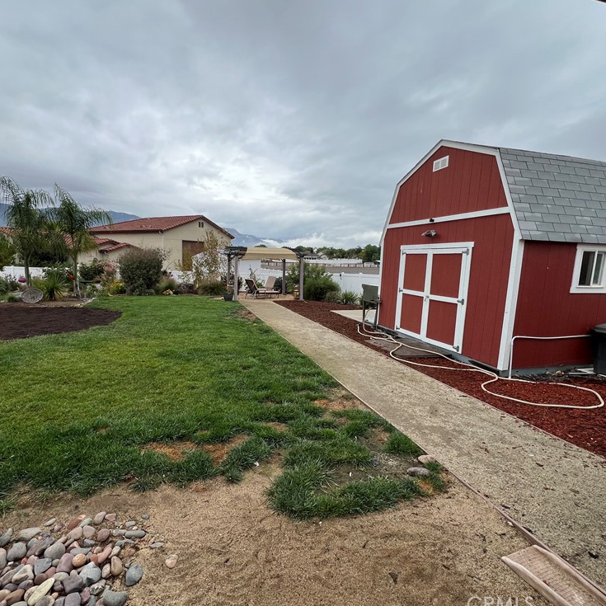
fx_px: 317
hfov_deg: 87.2
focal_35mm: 16
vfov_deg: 87.4
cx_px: 275
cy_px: 299
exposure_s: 1/389
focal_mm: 1.57
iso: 32
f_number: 1.8
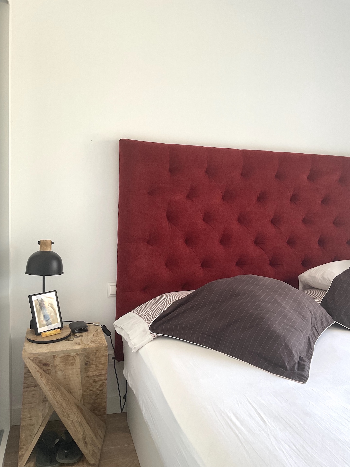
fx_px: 391
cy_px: 234
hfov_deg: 48.2
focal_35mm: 29
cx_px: 175
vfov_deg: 61.7
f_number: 1.8
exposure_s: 1/100
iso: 50
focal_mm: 3
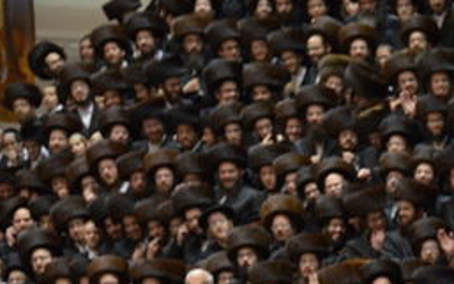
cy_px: 276
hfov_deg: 6.6
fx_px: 3925
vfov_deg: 4.1
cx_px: 544
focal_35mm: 317
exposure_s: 1/125
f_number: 5.6
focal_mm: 125
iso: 2000
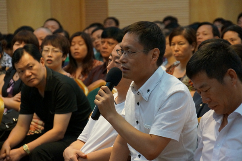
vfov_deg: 8.5
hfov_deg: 12.8
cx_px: 121
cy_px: 80
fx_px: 1077
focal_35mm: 160
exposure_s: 1/60
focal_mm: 107
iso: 3200
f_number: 5.6
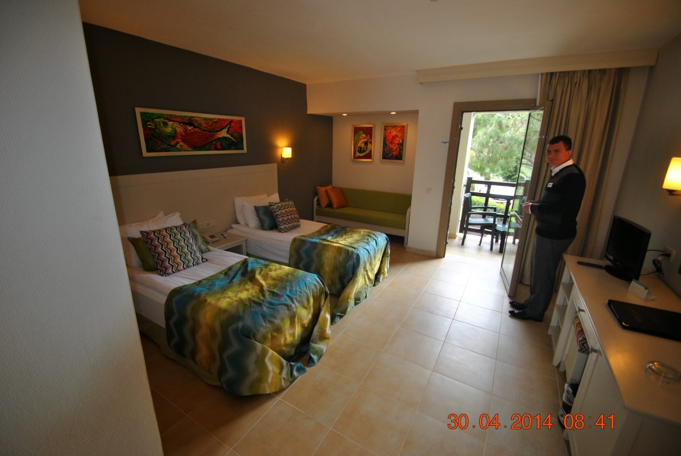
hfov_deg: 100.3
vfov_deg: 77.5
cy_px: 228
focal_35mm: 15
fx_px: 284
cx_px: 340
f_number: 3.5
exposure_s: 1/60
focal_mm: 10
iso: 200
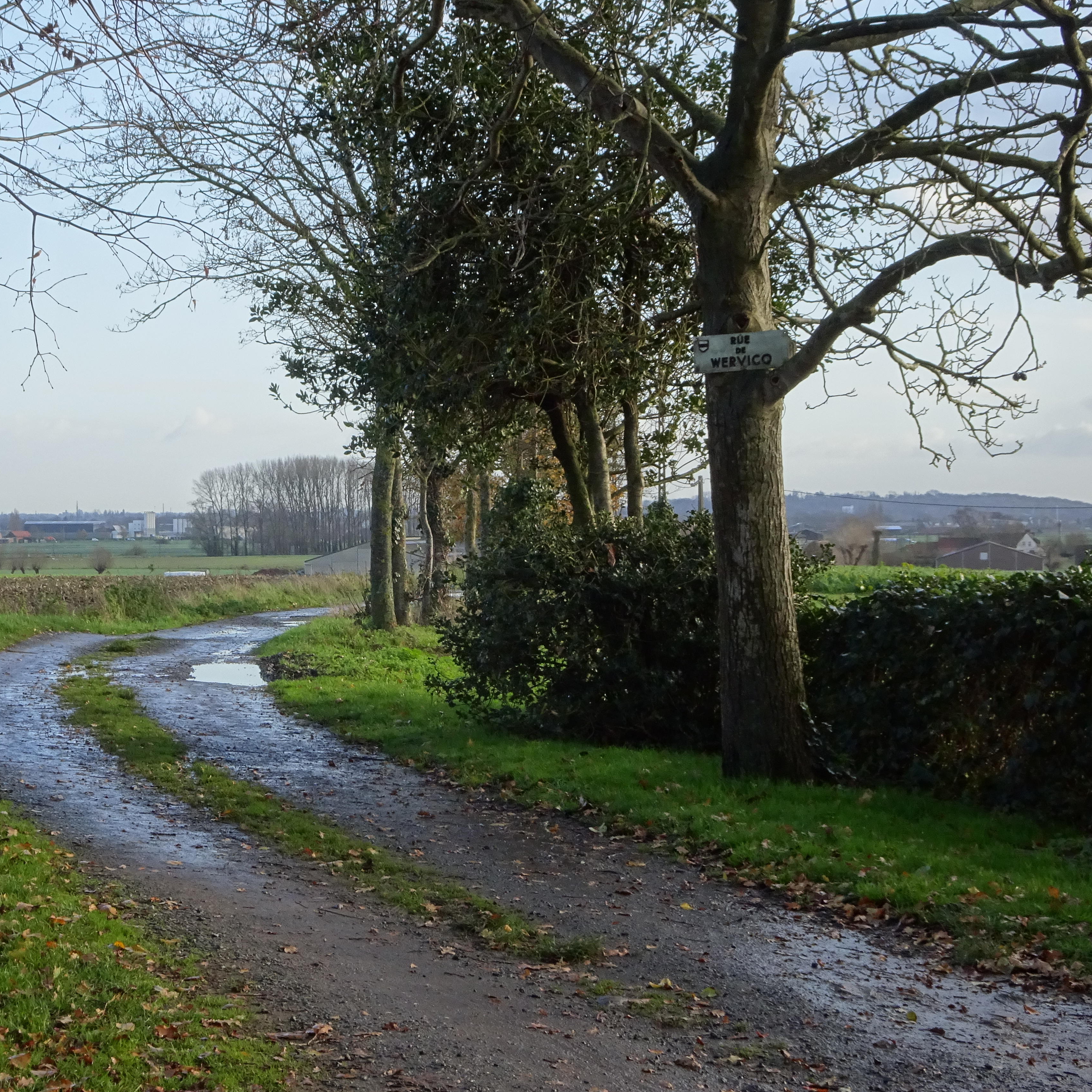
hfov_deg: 24.2
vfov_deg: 24.3
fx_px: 2534
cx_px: 329
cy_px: 519
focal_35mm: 71
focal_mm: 9.52
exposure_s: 1/125
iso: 80
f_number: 4.5
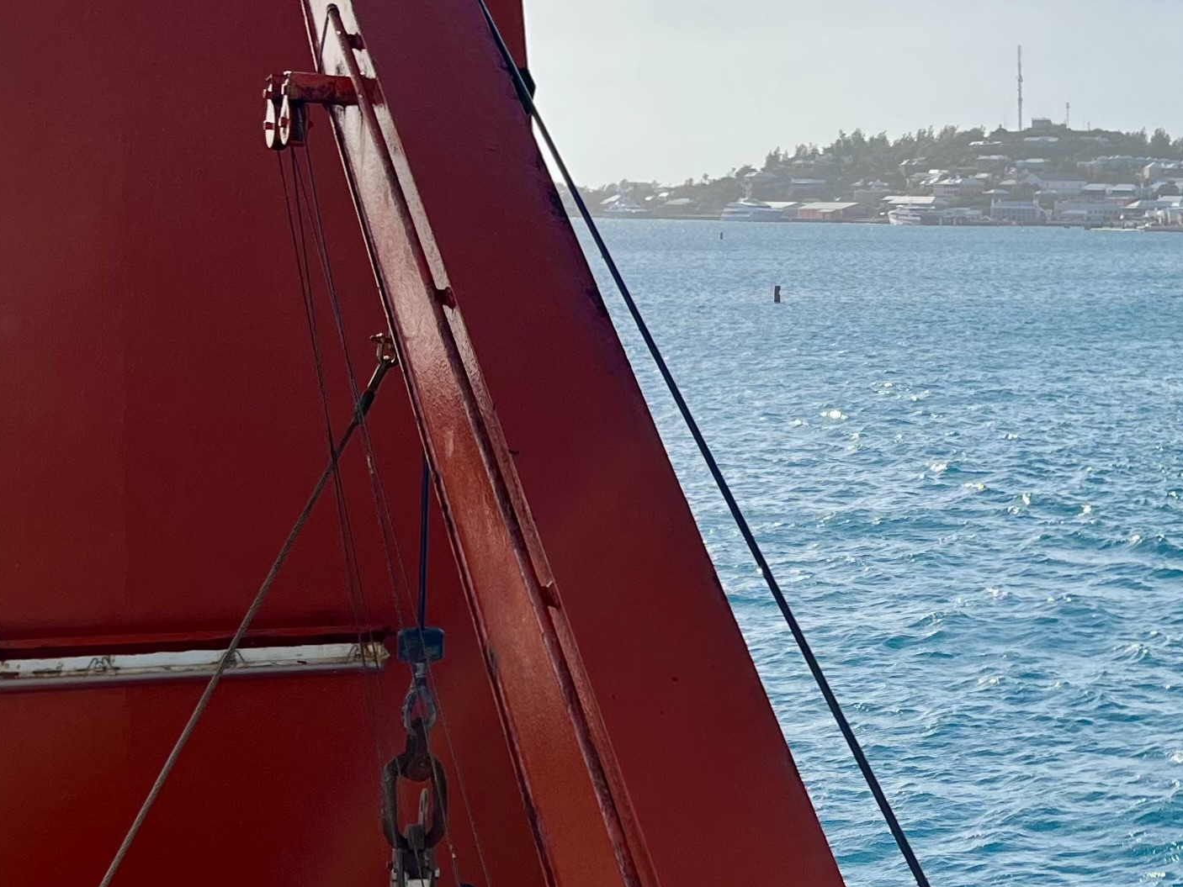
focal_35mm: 73
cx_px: 1453
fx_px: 2495
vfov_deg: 20.1
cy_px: 357
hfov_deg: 24.0
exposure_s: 1/3876
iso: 50
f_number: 1.6
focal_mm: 5.1
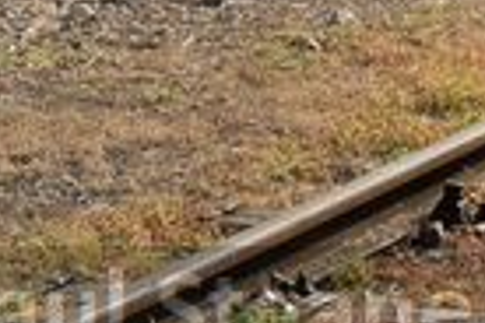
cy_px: -523
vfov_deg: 5.1
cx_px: 675
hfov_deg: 7.8
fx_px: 3489
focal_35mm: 259
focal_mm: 30.2
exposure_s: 1/400
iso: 200
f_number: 5.6
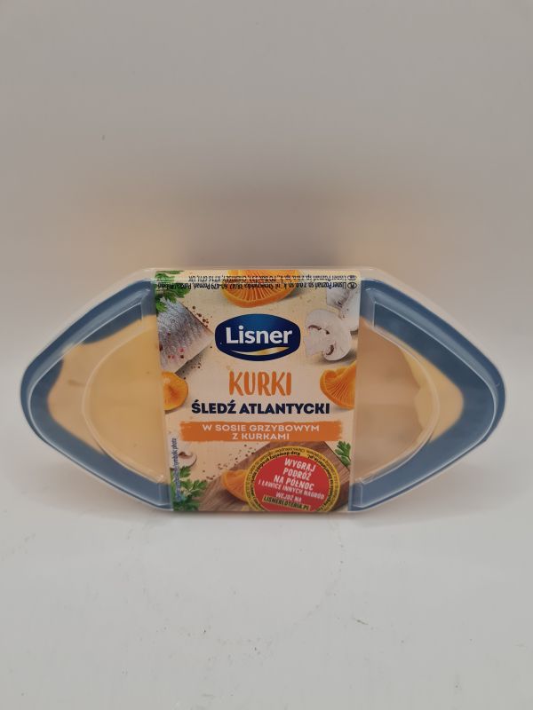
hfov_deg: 53.1
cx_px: 266
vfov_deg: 67.3
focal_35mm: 26
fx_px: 534
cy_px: 355
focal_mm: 5.4
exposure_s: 1/100
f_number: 1.8
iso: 160
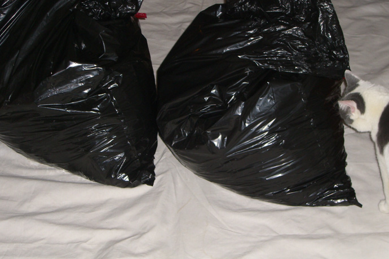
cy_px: 126
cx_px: 199
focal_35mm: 82
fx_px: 886
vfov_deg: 16.7
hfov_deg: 24.8
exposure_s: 1/60
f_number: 4
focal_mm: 14.2
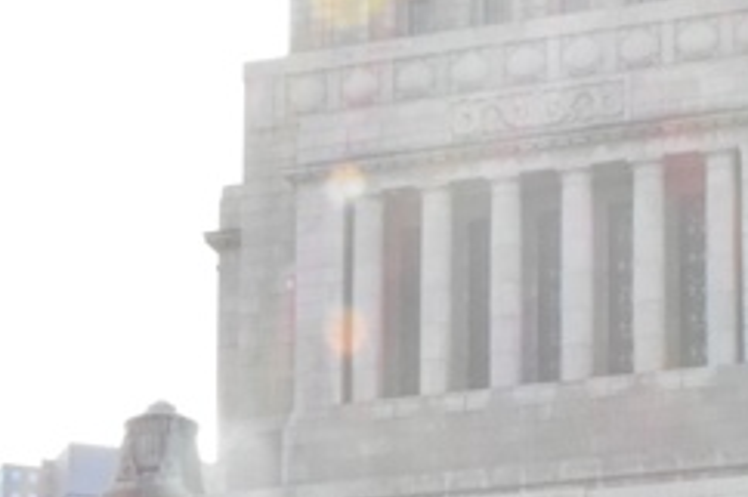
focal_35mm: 127
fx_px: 2637
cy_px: 682
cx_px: 346
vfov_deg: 10.5
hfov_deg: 16.1
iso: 2500
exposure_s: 1/400
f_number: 22
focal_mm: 20
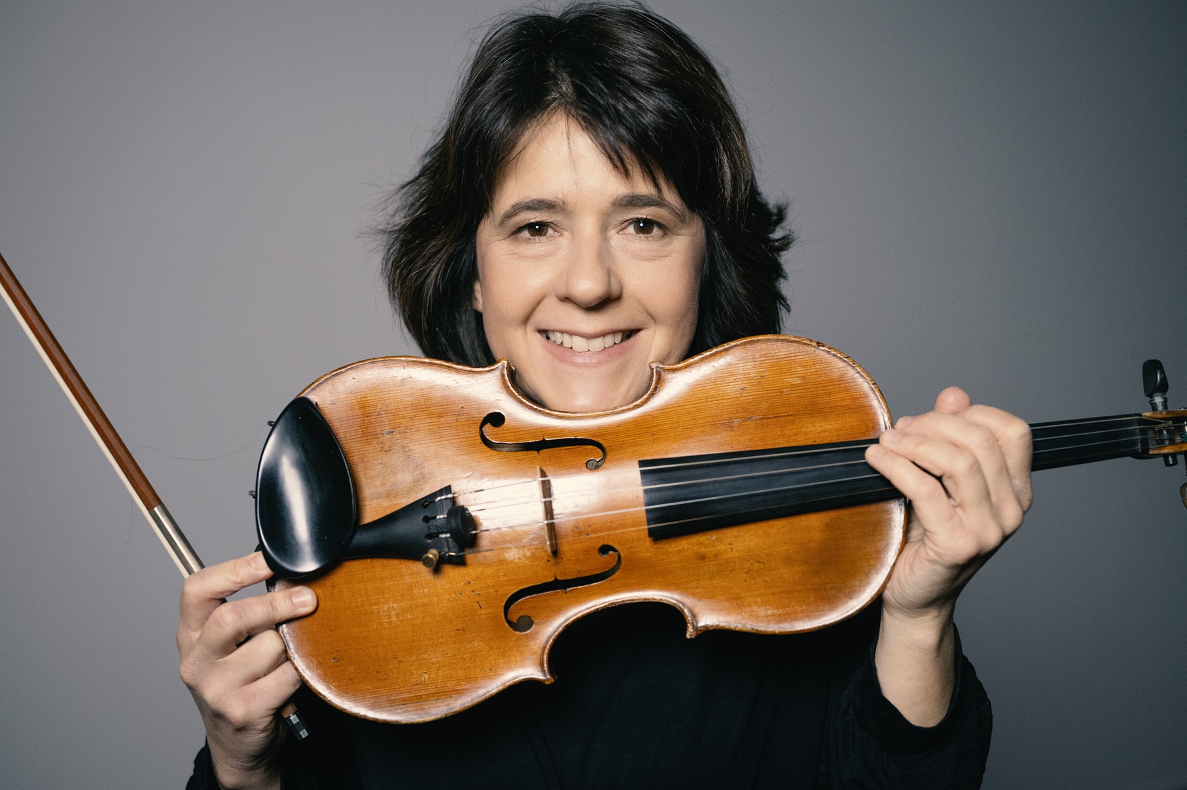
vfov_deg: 27.0
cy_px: 395
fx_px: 1648
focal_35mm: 50
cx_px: 594
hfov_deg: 39.6
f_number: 2.8
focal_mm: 50
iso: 3200
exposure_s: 1/320
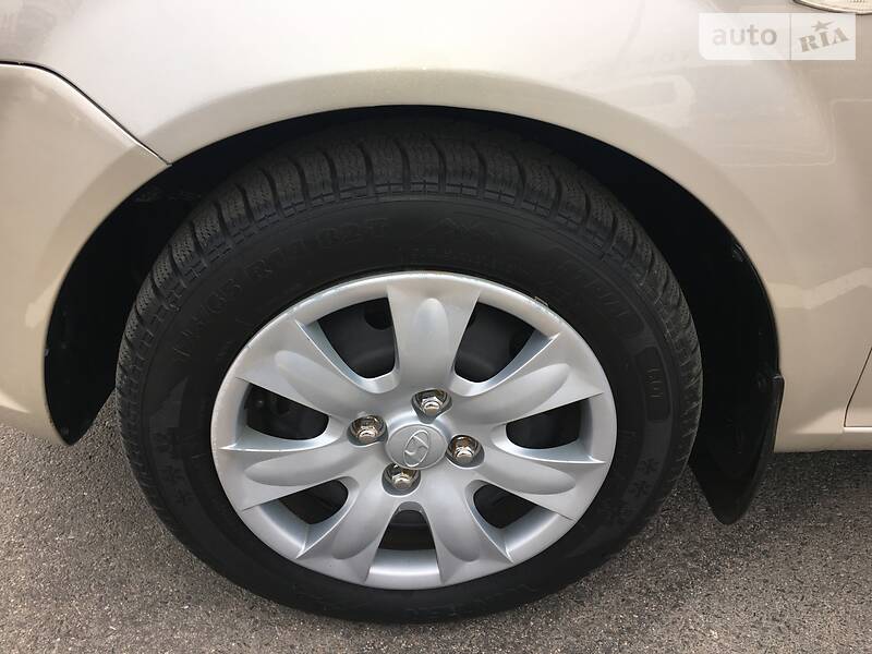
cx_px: 436
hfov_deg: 61.7
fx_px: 731
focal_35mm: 29
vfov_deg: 48.2
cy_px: 327
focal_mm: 4.2
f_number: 2.2
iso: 25
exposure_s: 1/100
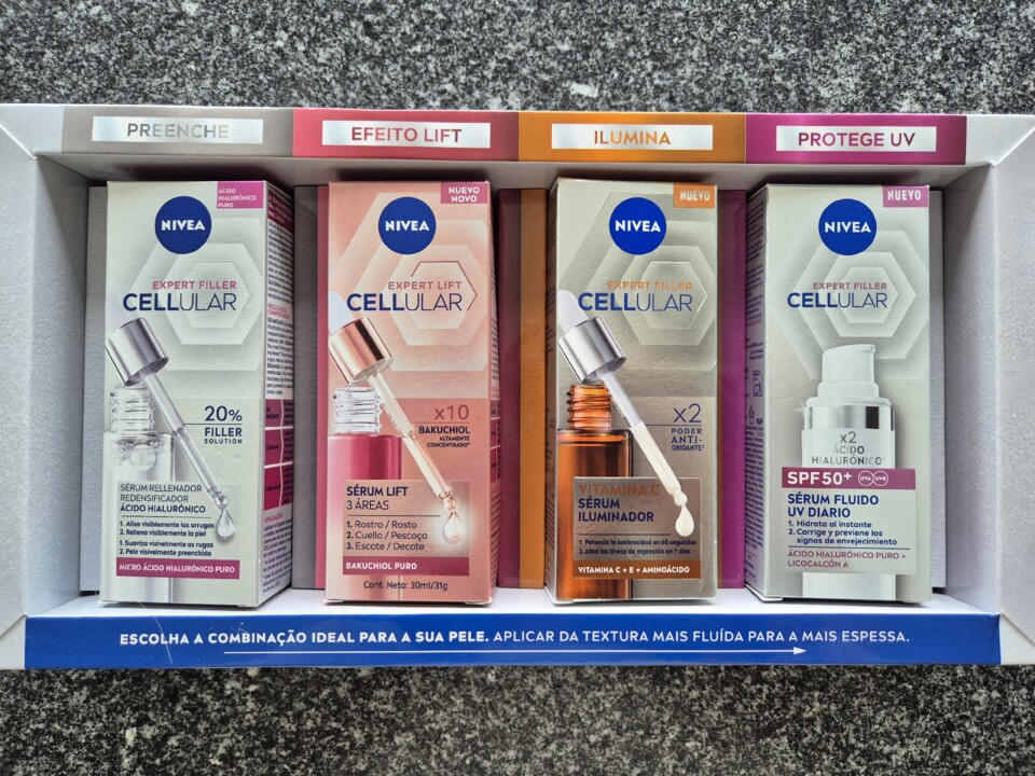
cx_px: 518
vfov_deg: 58.9
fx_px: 688
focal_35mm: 23
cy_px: 388
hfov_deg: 73.9
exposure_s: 1/100
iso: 160
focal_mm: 5.4
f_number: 1.8
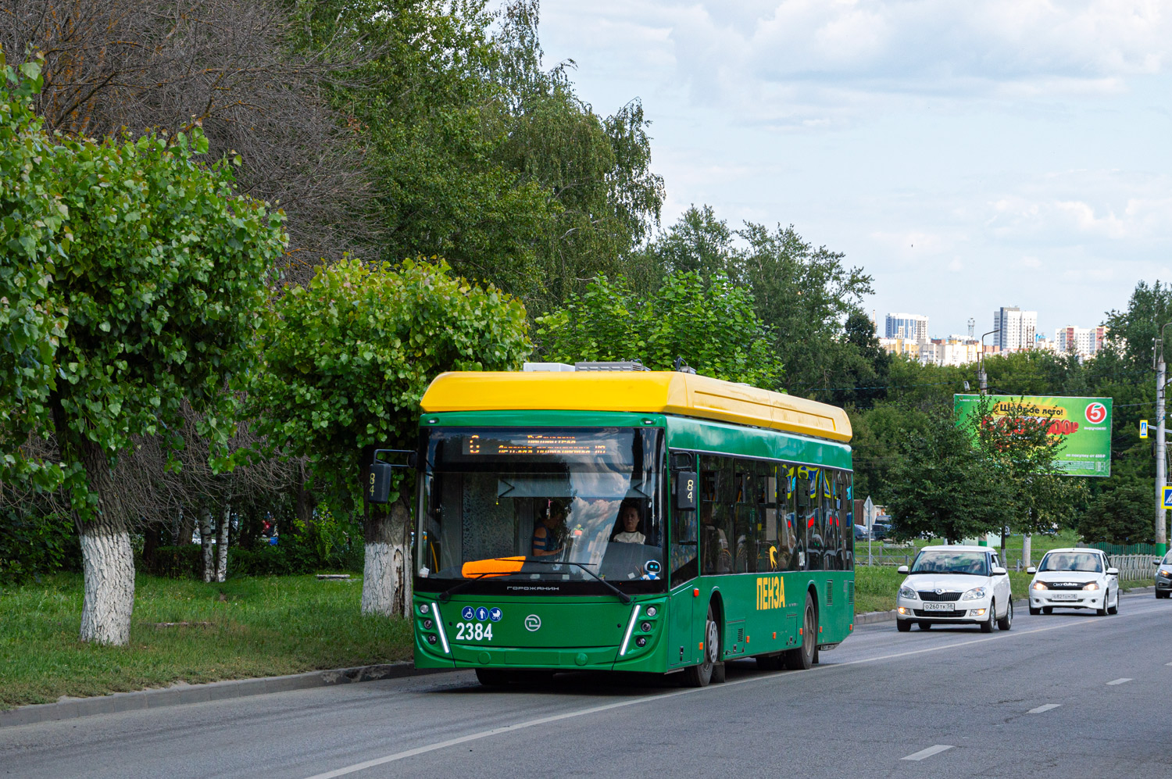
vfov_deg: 17.5
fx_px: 2537
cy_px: 390
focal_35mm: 78
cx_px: 586
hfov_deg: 26.0
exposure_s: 1/500
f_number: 7.1
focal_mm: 52
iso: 100
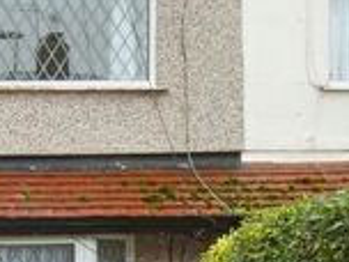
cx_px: -158
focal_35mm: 92
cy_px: 339
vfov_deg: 15.3
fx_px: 928
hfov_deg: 19.0
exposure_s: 1/80
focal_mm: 3.6
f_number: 2.8
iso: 80
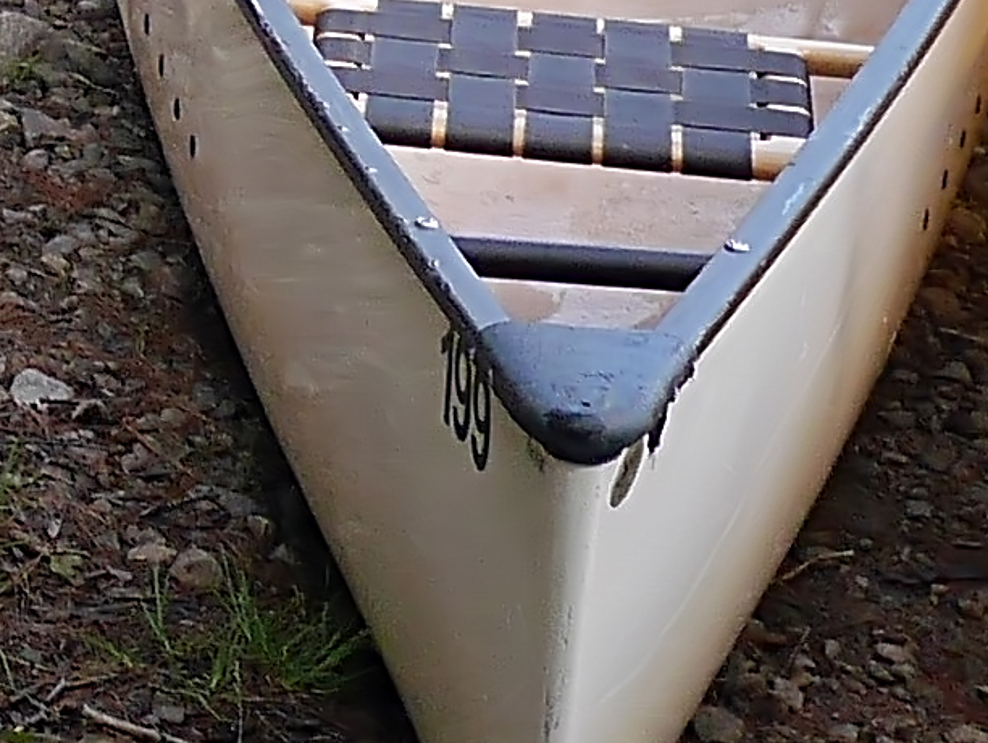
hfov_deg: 9.2
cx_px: -479
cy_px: -1045
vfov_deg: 6.7
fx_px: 5998
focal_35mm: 210
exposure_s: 1/2000
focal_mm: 14
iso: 800
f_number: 2.5
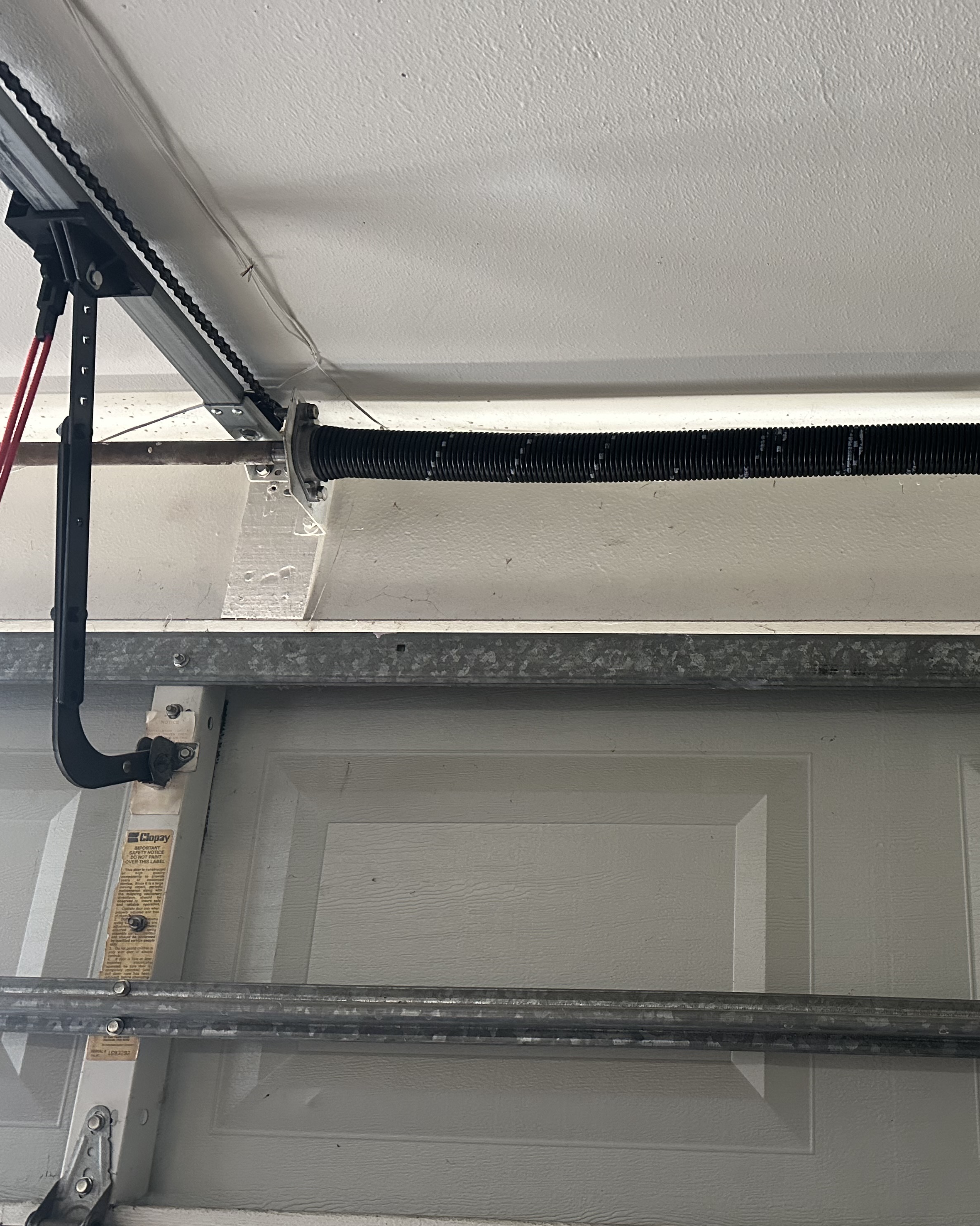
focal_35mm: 32
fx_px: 1160
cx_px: 729
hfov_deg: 44.3
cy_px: 628
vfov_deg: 55.7
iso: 640
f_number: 1.78
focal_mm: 6.86
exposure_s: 1/60
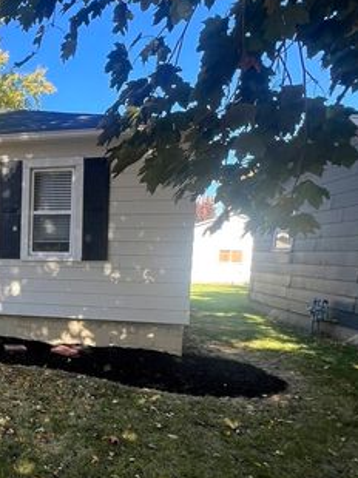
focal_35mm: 28
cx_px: -25
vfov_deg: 62.8
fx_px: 387
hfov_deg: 41.1
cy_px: 292
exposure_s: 1/319
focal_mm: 1.57
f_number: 1.8
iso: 32
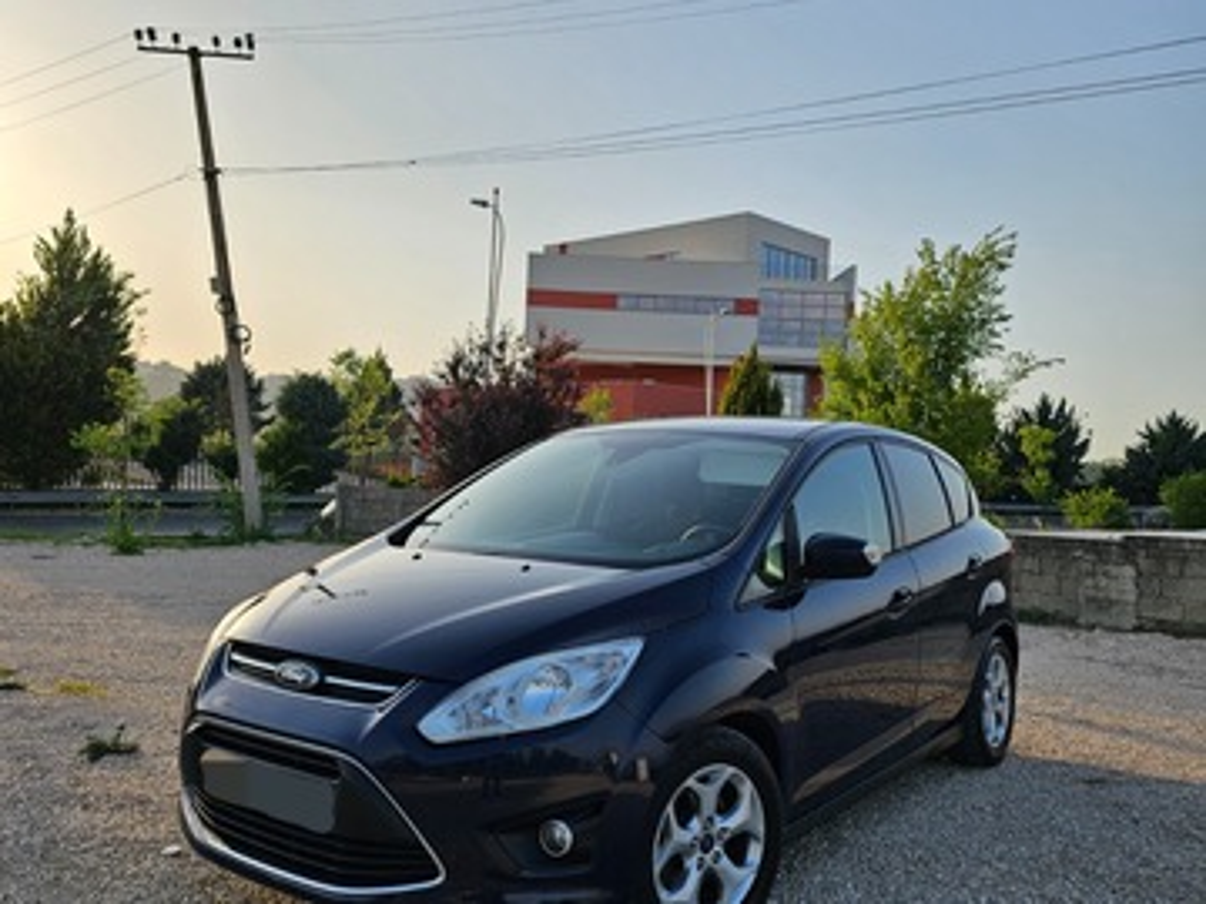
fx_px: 801
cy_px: 452
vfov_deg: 58.9
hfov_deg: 73.9
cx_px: 603
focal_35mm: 23
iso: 10
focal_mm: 6.3
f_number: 1.7
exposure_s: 1/556
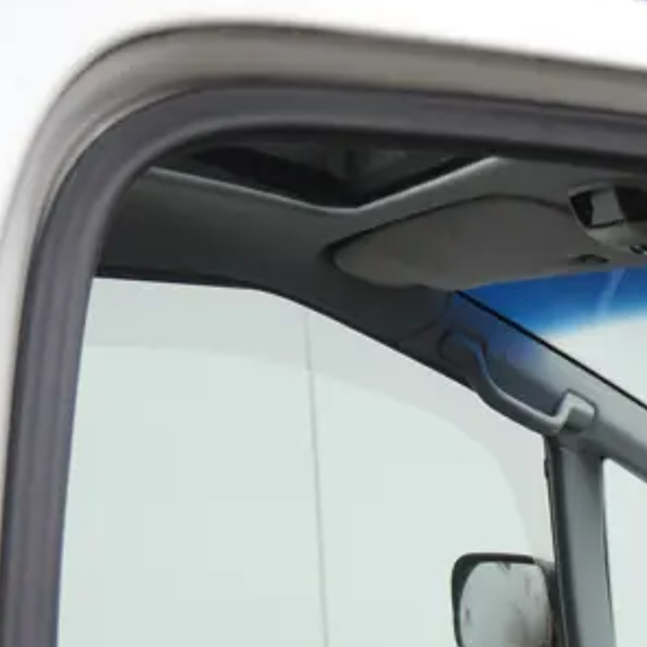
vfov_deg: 16.6
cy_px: 1062
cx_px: 701
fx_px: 1945
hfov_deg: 18.2
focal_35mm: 92
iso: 200
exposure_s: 1/100
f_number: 3.6
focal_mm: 15
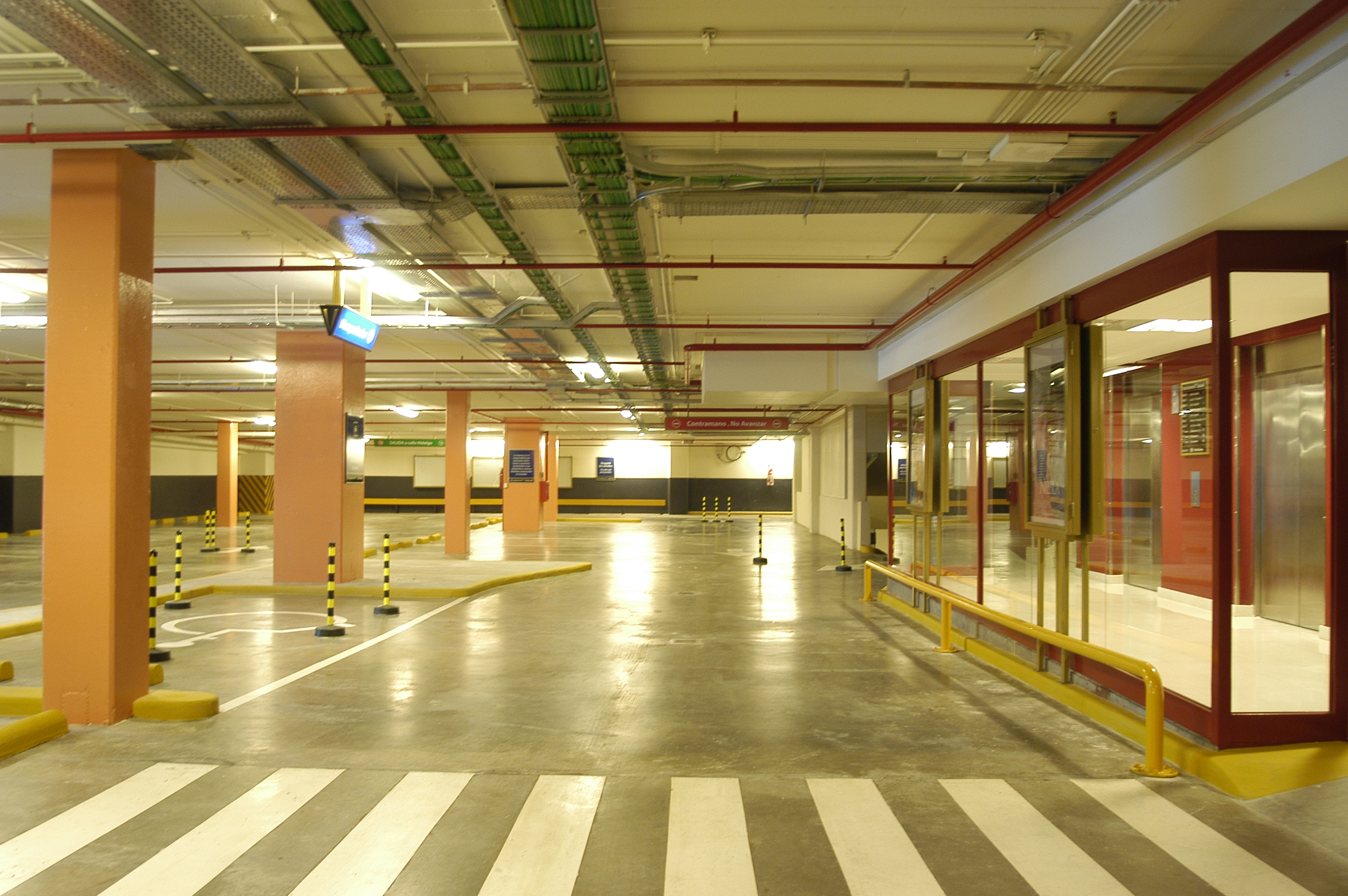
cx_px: 674
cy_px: 448
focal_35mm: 26
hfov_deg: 70.5
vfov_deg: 50.3
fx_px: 954
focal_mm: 17
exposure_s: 1/15
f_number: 2.8
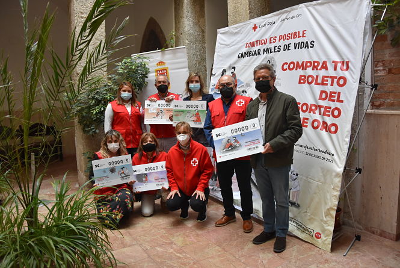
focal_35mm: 27
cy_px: 134
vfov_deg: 48.0
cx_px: 200
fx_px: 300
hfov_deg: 67.3
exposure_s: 1/60
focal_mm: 18
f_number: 4
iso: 1100
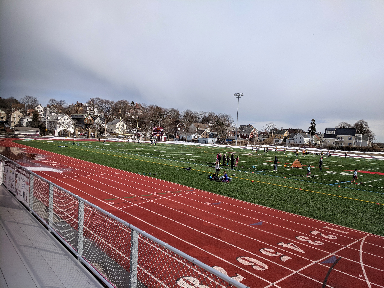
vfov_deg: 53.1
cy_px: 144
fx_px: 288
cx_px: 192
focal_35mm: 26
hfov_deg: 67.3
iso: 50
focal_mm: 4.67
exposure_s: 1/2907
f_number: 2
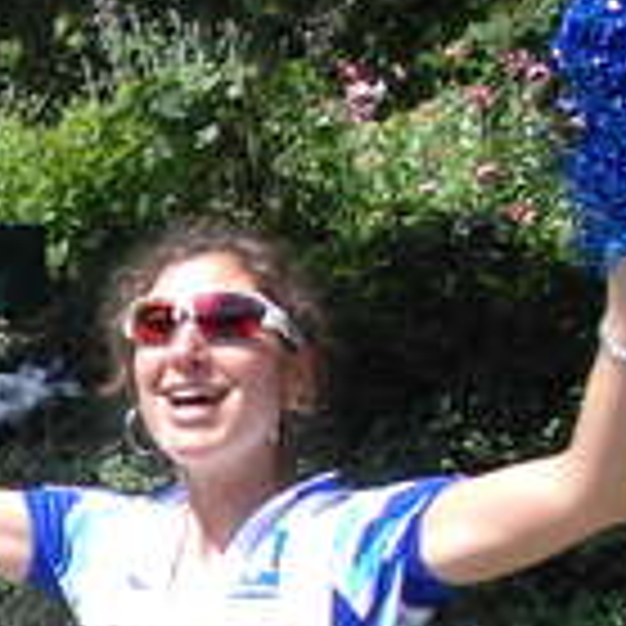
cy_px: 558
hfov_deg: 15.0
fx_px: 2189
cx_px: -333
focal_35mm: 107
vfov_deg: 16.1
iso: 80
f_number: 5.4
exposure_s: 1/400
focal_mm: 4
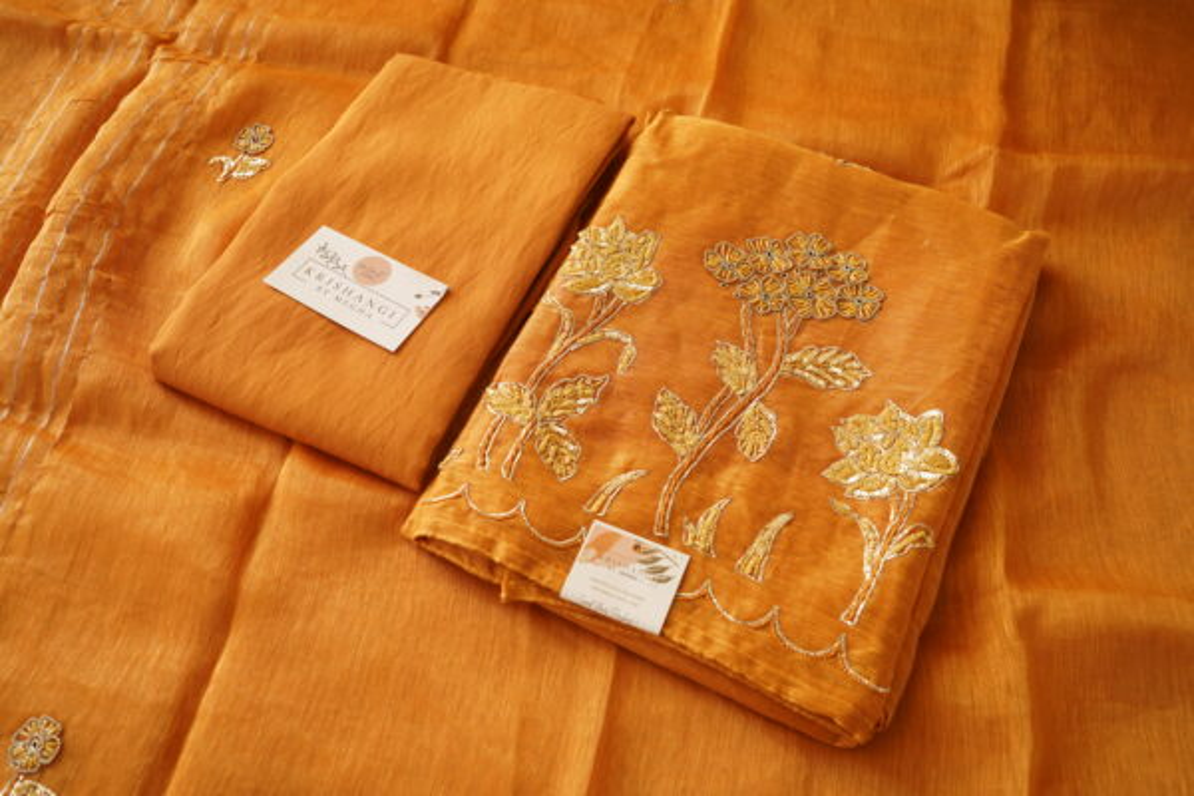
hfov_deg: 58.7
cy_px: 398
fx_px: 1061
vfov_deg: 41.1
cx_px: 597
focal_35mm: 32
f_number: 6.3
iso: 400
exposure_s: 1/100
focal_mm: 32
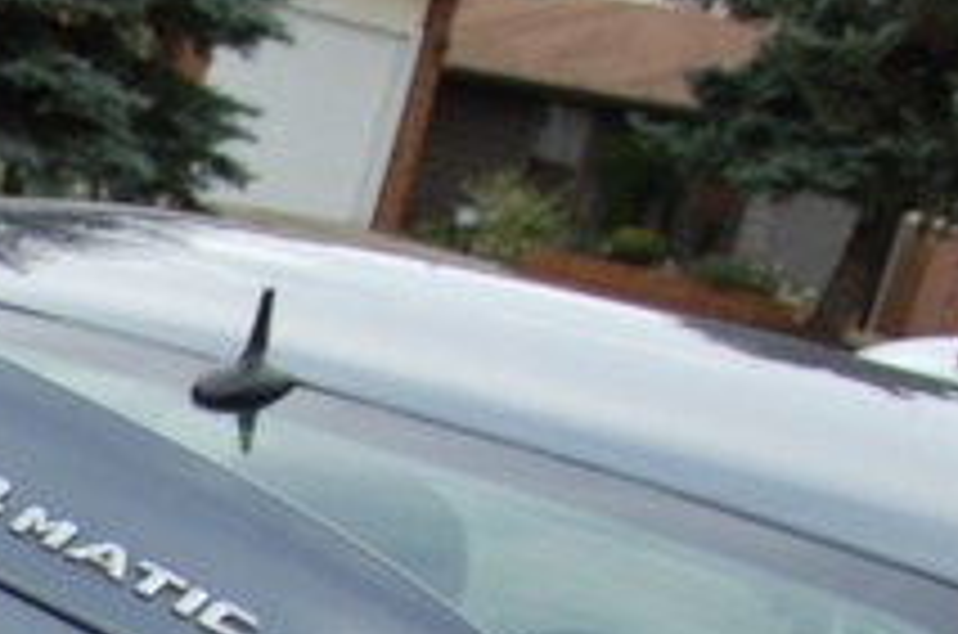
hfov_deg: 13.4
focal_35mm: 130
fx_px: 3452
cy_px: 1473
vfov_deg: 9.5
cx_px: -1007
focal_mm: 18
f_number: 5.6
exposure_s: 1/200
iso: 200
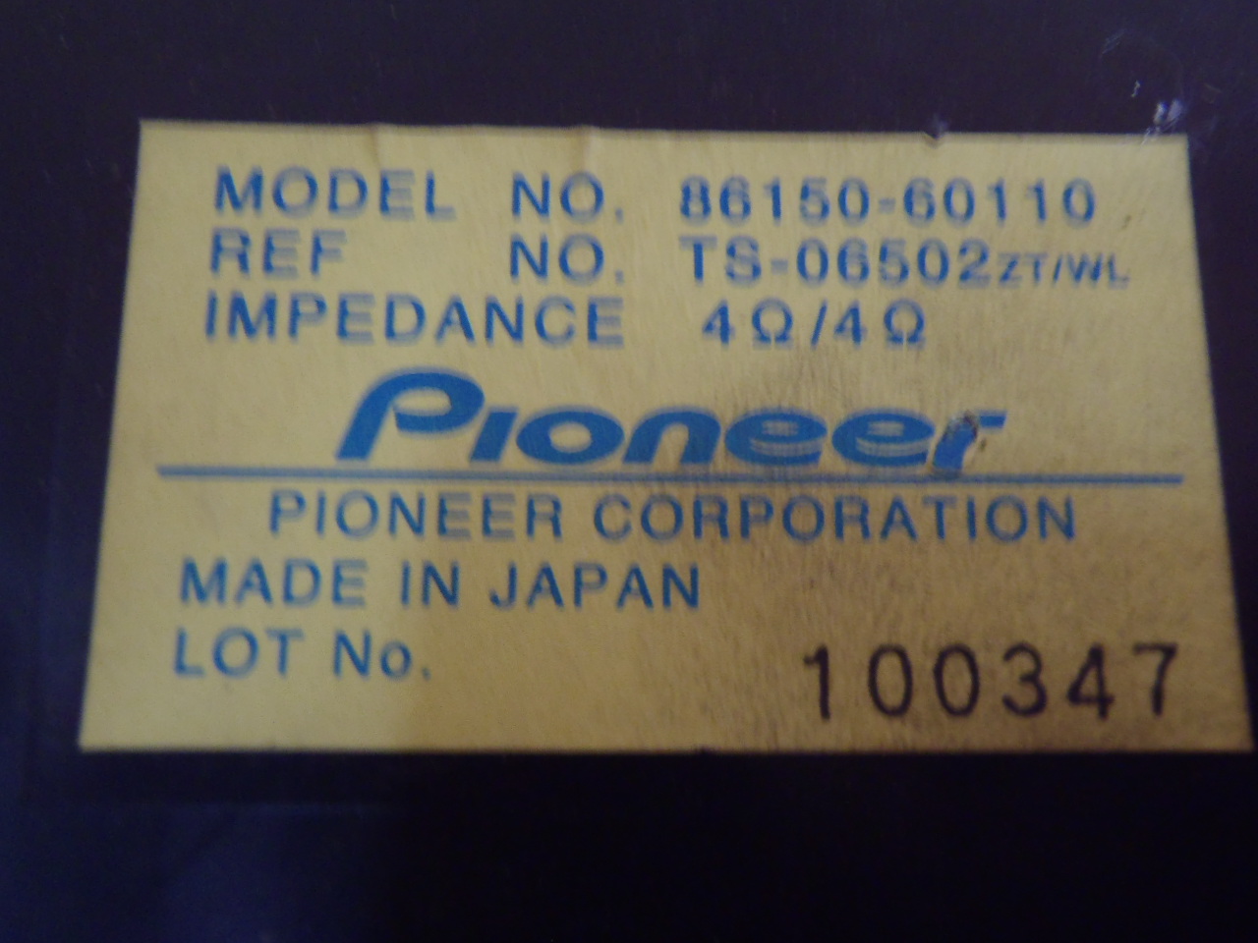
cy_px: 472
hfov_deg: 50.1
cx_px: 629
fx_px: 1345
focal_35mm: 37
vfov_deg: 38.7
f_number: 4.7
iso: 320
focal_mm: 6.64
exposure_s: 1/4
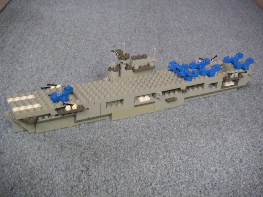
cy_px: 98
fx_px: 403
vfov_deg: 27.5
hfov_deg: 36.2
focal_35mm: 53
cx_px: 132
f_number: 3
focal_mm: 8.3
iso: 100
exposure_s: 1/15
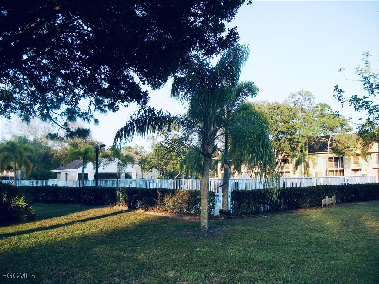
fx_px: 350
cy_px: 142
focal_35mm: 32
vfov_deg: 44.2
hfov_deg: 56.8
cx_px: 190
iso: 80
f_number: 2.9
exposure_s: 1/320
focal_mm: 5.7
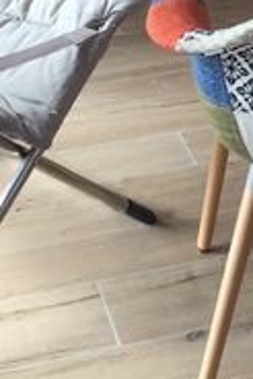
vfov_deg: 14.8
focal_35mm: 131
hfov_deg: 10.3
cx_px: 288
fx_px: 1378
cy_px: -134
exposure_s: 1/100
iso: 40
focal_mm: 4.15
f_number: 2.2
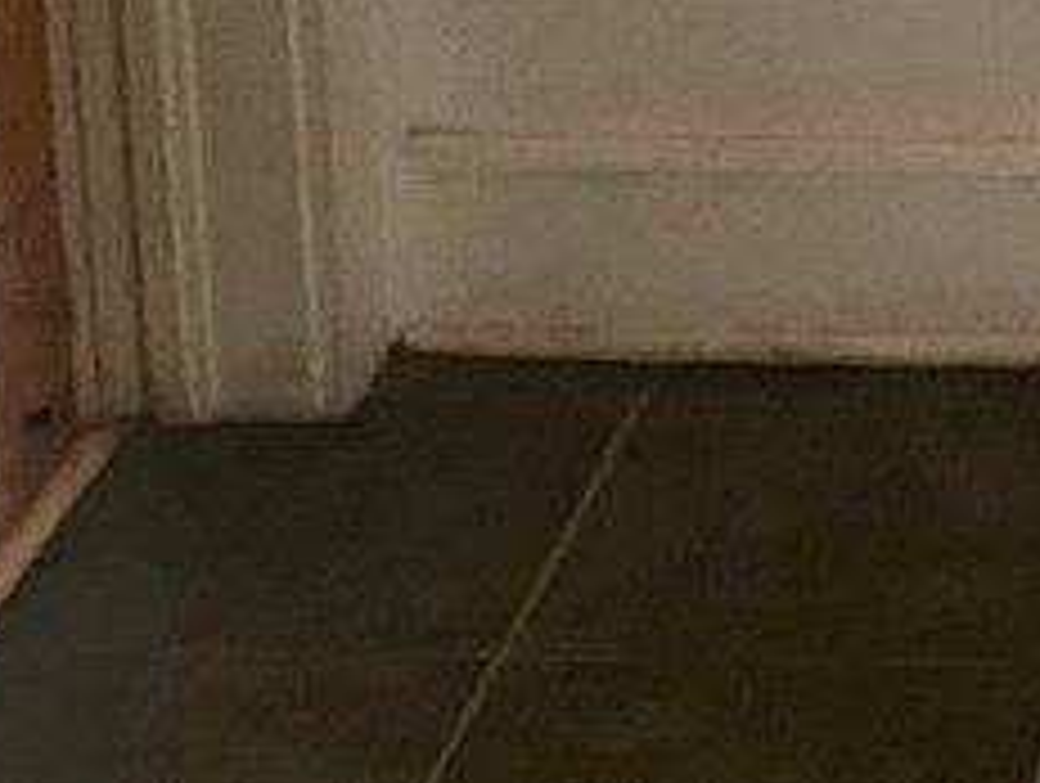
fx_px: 5115
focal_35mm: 170
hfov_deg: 10.9
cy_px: -916
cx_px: 1826
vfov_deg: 8.2
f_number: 1.8
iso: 640
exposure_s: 1/34
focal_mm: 4.25
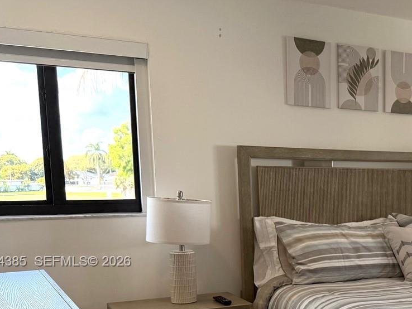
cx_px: 404
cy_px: 262
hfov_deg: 33.9
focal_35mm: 52
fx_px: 619
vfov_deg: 27.3
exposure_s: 1/575
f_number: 1.78
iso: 80
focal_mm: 6.76
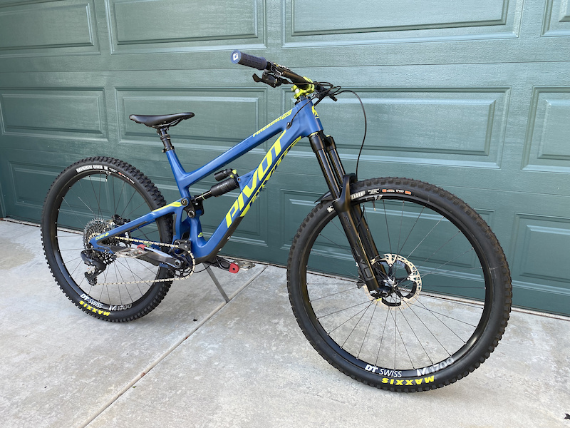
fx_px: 428
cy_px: 214
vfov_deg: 53.1
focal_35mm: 26
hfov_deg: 67.3
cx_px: 285
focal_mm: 4.25
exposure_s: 1/125
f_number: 1.8
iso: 32
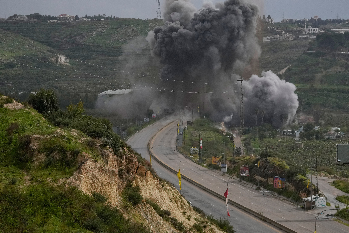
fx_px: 989
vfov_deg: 13.4
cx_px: 195
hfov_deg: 20.0
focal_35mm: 102
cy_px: 97
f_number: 2.8
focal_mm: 70
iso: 1250
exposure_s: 1/25600
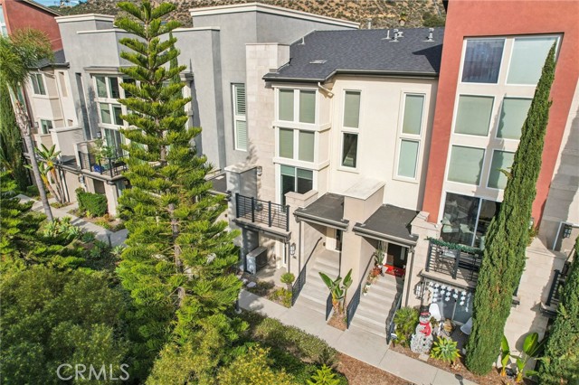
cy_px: 192
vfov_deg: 57.2
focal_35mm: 22
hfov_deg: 78.6
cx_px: 290
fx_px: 354
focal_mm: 8.4
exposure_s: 1/2000
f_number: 2.8
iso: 100
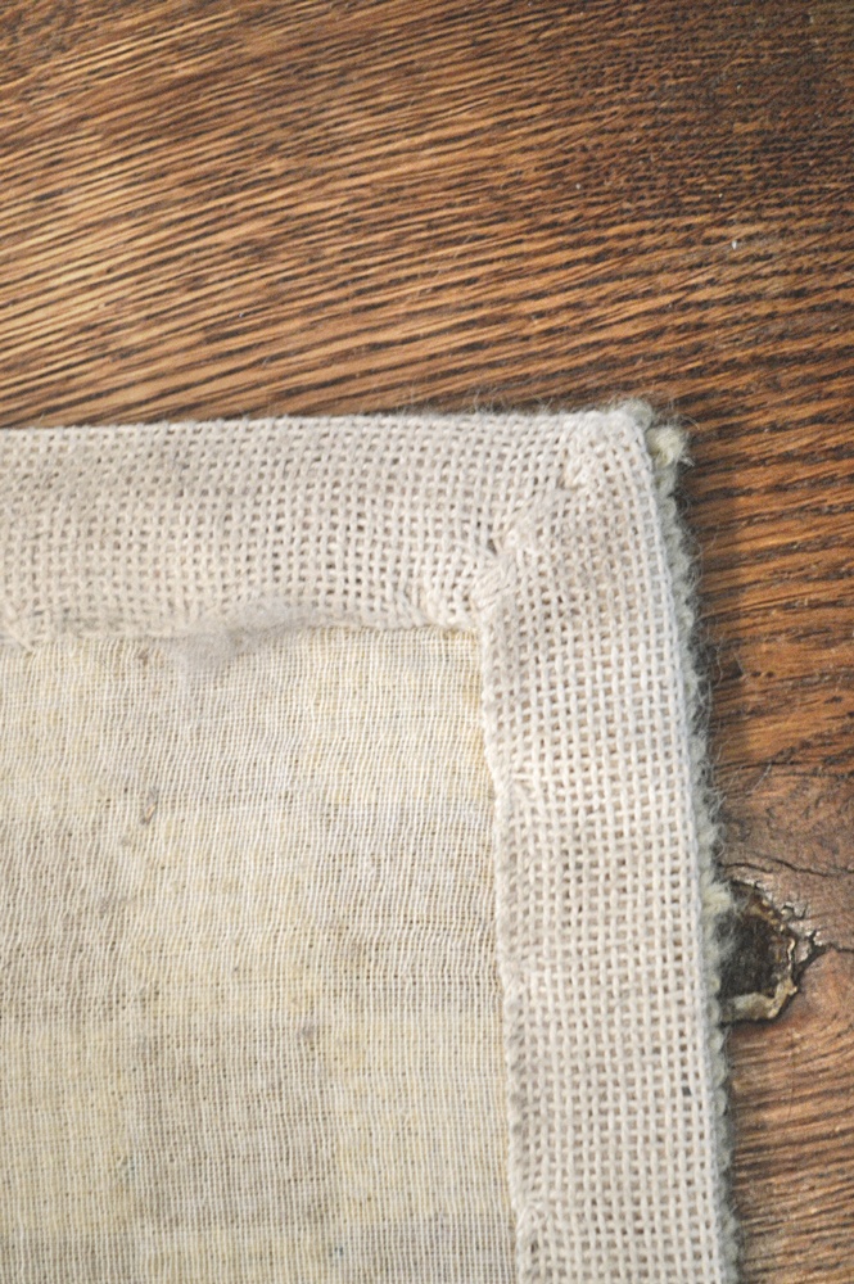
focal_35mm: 82
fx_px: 2940
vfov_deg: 24.6
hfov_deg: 16.5
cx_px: 427
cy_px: 642
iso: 900
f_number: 5.6
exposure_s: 1/15
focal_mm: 55
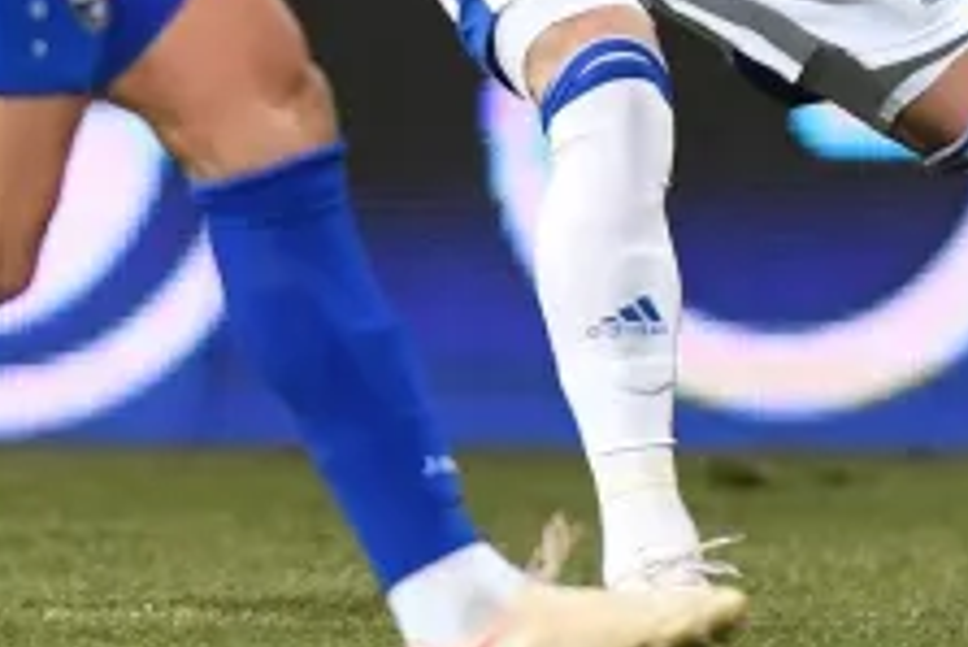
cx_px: 421
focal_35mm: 1021
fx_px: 27470
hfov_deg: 2.0
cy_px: -252
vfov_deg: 1.3
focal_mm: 300
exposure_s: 1/1250
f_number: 3.2
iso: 2500
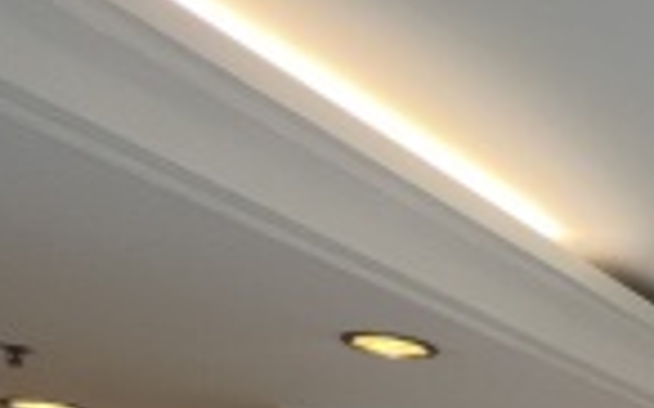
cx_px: 1176
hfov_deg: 21.9
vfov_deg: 19.6
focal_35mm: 58
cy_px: 601
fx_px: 1033
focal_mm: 1.57
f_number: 1.8
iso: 160
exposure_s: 1/99
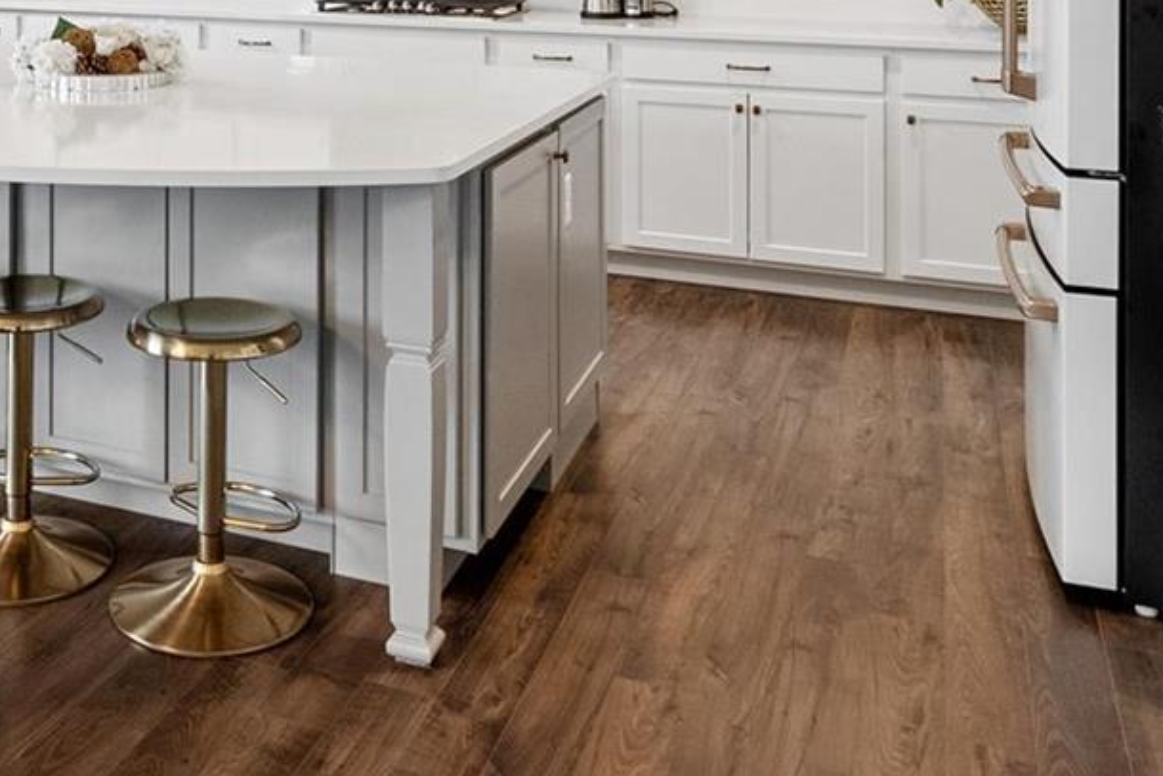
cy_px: -99
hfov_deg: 44.3
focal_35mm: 42
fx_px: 1357
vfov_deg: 28.6
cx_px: 241
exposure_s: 1/4
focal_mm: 8
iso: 400
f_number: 8
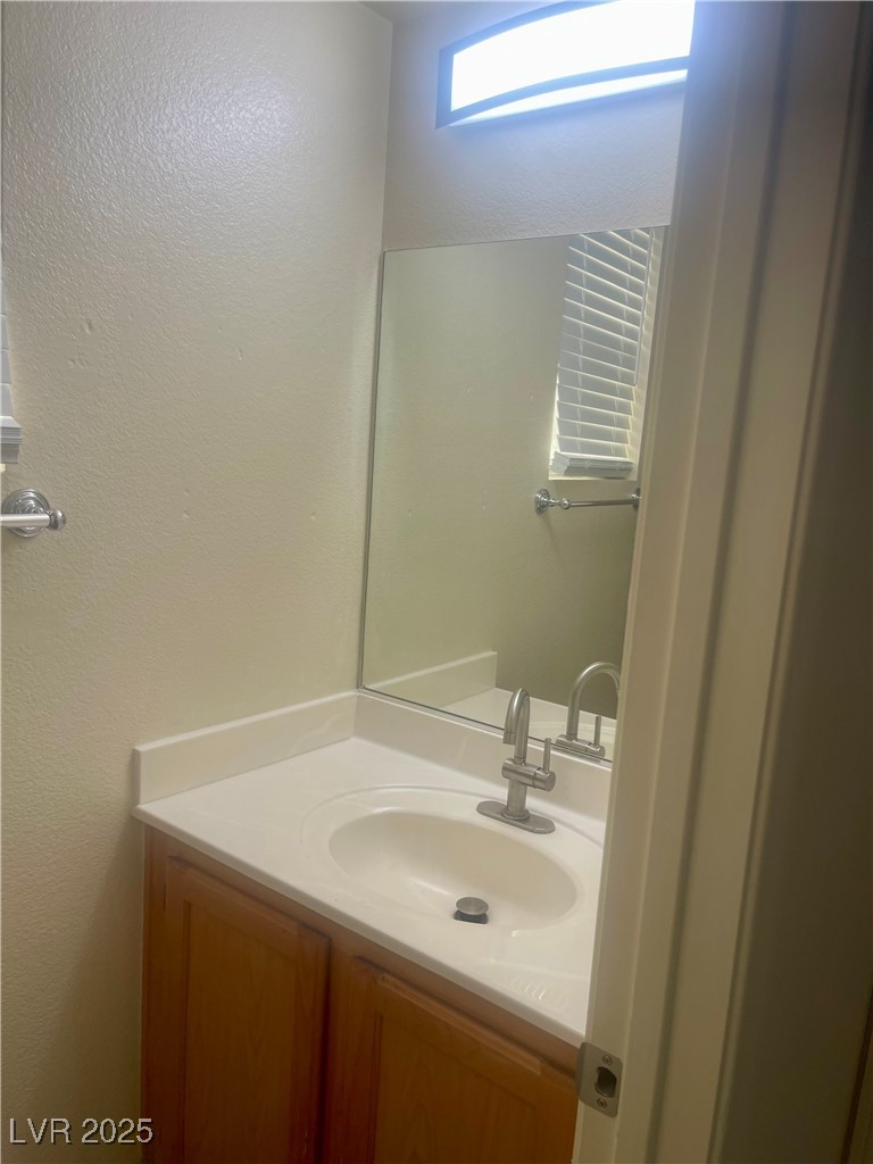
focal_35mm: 25
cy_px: 582
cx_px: 436
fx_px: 841
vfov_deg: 69.4
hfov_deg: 54.9
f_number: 1.6
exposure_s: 1/120
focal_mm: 5.1
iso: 40
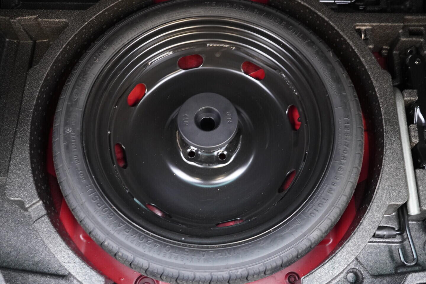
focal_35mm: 36
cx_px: 213
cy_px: 142
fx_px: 426
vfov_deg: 36.9
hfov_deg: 53.1
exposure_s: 1/40
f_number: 2.8
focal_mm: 24
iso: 1250
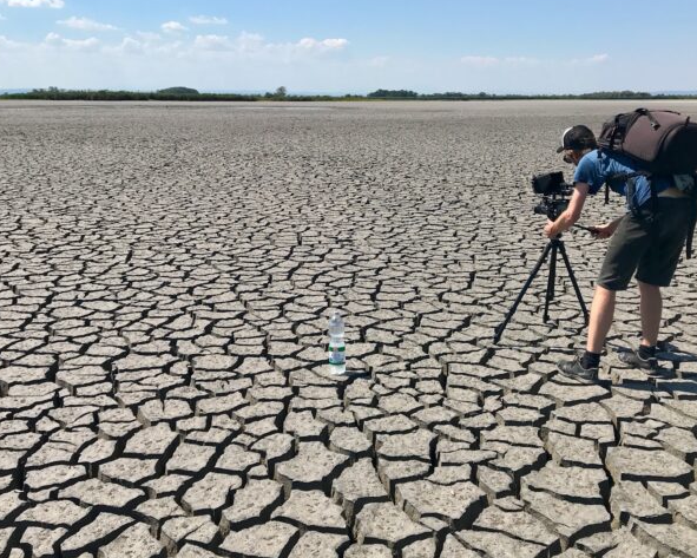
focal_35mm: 37
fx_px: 763
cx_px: 329
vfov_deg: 39.9
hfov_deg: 49.1
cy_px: 214
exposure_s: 1/3546
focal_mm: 3.99
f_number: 1.8
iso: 20
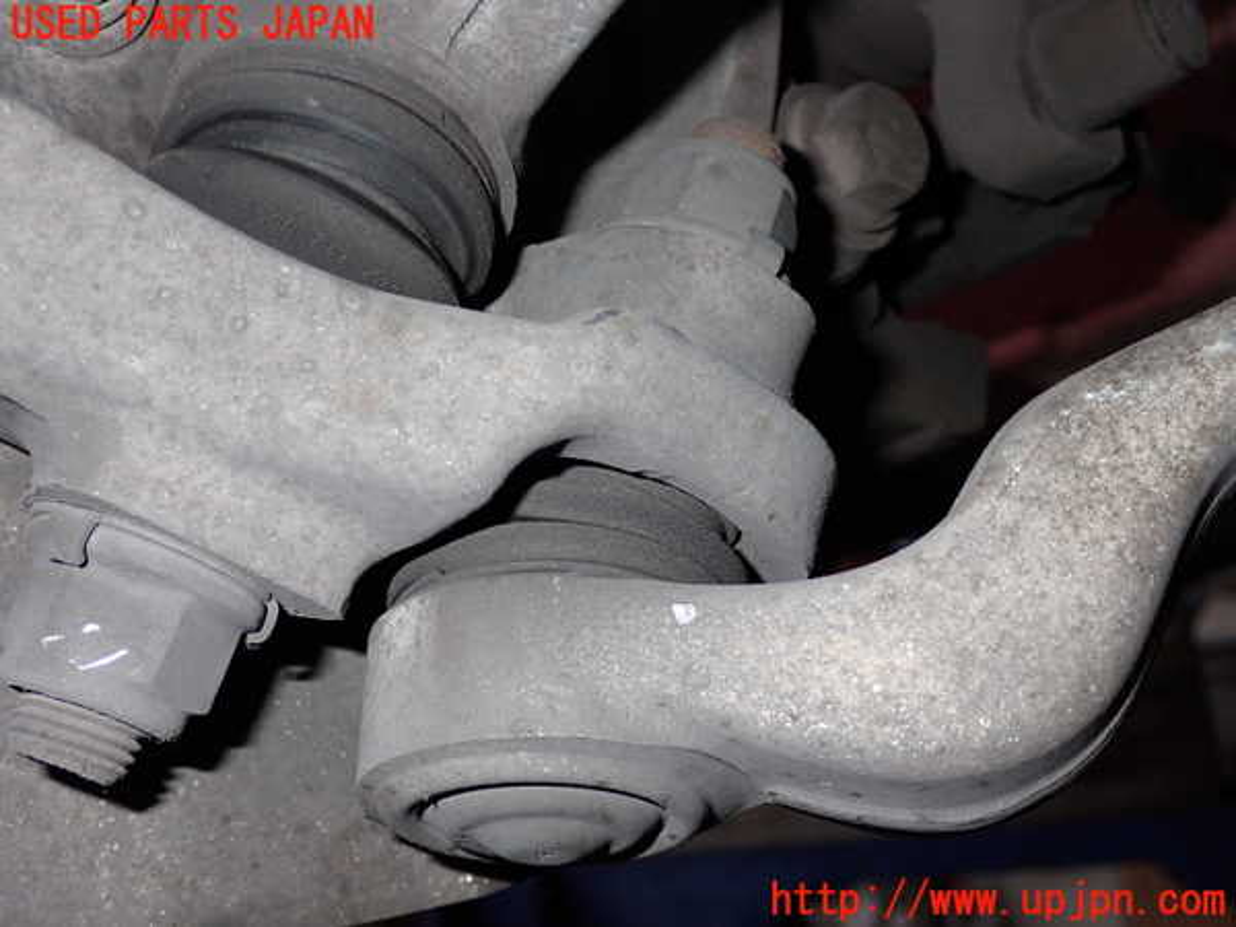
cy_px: 464
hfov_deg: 42.9
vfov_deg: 32.9
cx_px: 618
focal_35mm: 44
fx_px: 1571
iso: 400
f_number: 9
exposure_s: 1/125
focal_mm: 7.84
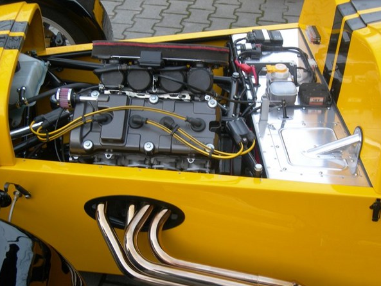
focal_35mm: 55
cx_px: 191
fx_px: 605
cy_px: 154
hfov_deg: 34.9
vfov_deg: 26.6
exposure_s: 1/42.1
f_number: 3.2
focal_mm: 10.6
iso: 50
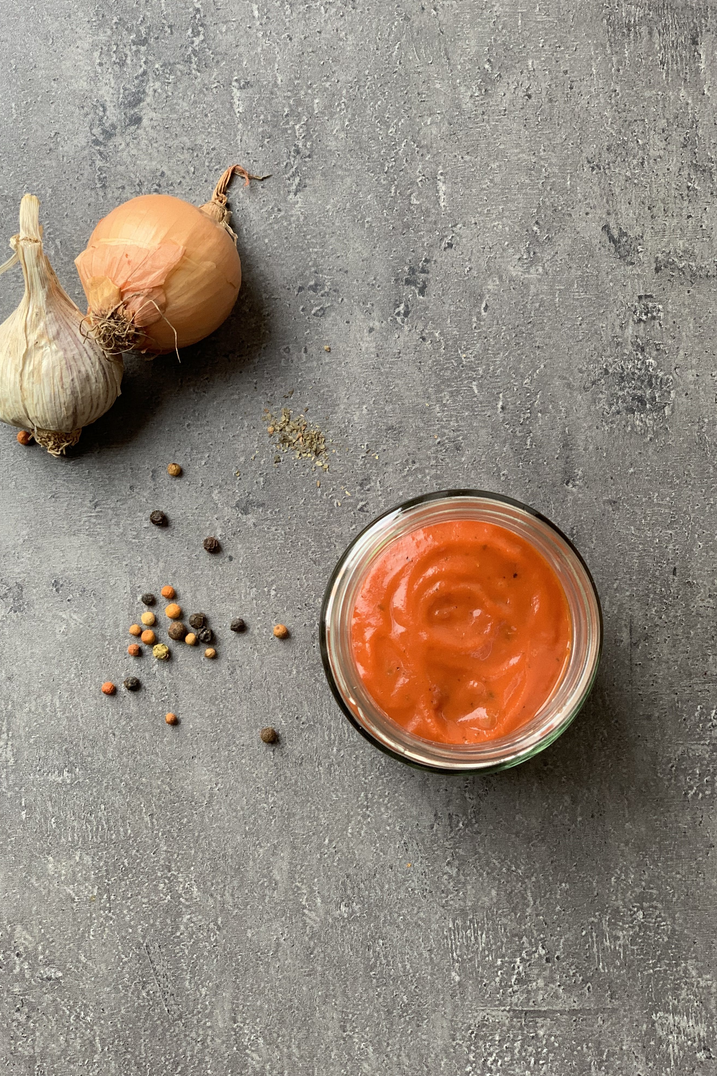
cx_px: 338
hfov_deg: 24.6
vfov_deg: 36.2
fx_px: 1643
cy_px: 534
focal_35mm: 55
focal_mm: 6
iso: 80
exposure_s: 1/122
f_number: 2.4
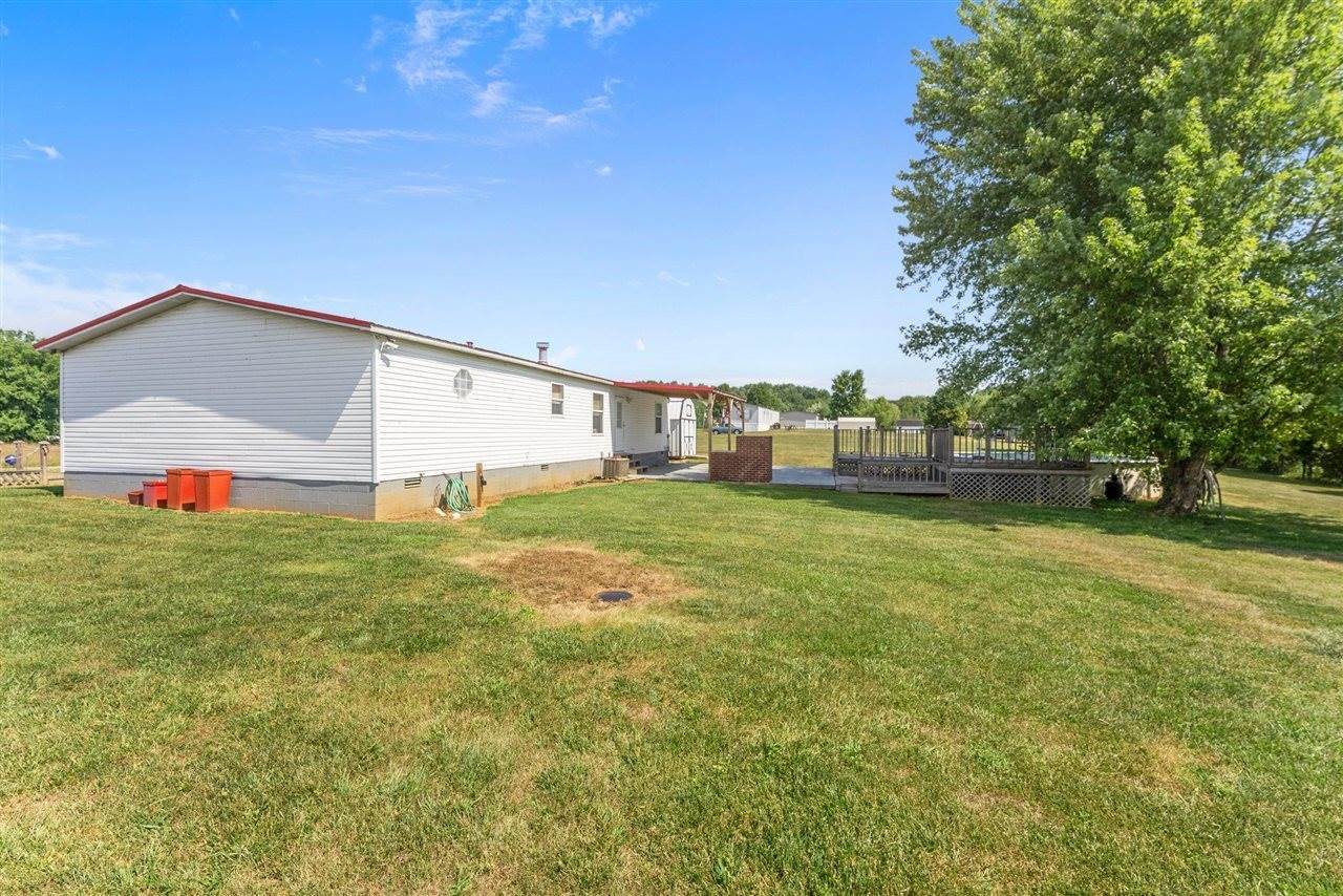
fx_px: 548
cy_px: 448
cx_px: 672
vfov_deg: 78.5
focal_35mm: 15
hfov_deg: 101.5
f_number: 9
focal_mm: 14.7
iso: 100
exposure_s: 1/400
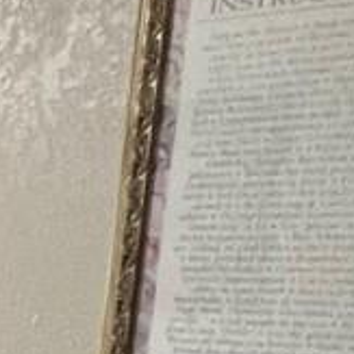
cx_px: -1060
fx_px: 1307
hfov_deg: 8.2
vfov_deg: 14.7
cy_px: 471
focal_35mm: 113
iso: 160
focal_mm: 1.57
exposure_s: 1/60
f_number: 1.8
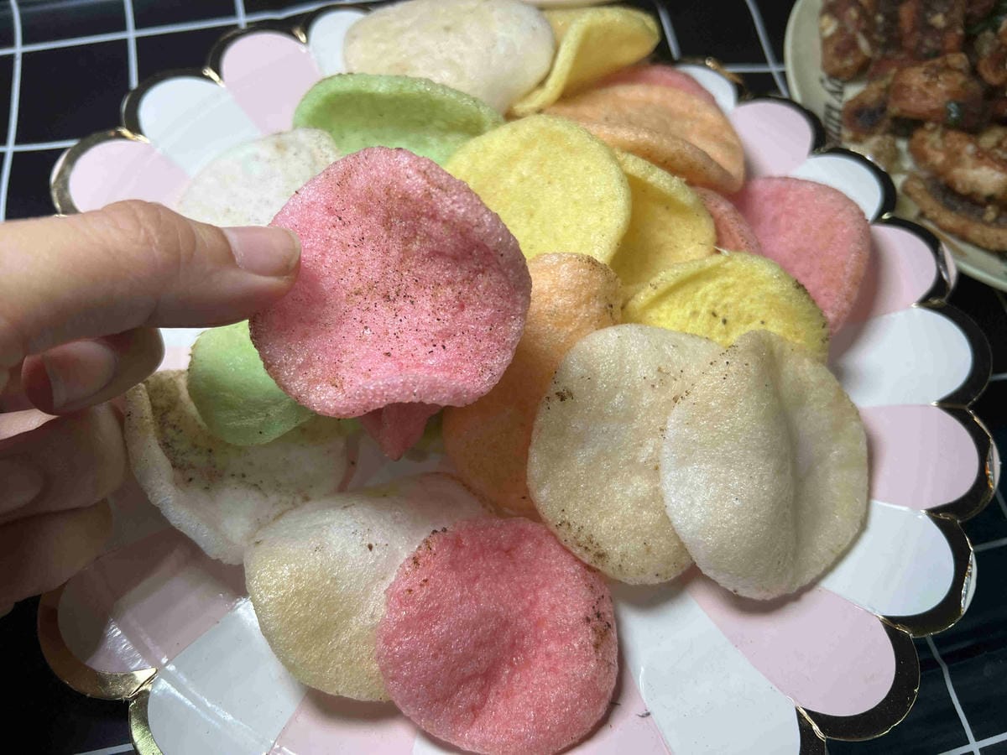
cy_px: 378
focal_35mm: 26
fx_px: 756
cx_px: 504
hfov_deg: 67.3
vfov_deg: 53.1
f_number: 1.5
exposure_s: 1/194
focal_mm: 5.7
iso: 40
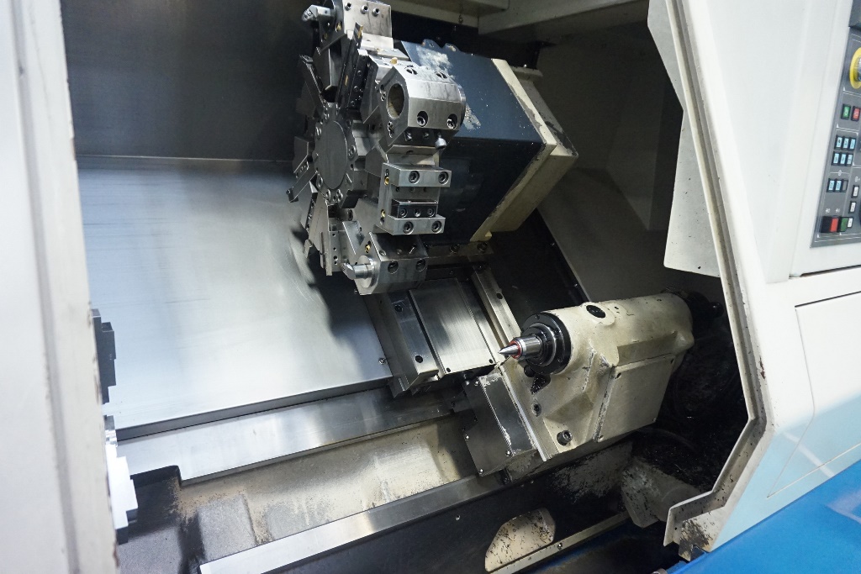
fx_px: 574
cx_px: 430
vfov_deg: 53.1
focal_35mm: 24
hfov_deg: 73.7
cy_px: 287
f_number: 3.5
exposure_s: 1/100
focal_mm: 16
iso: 3200
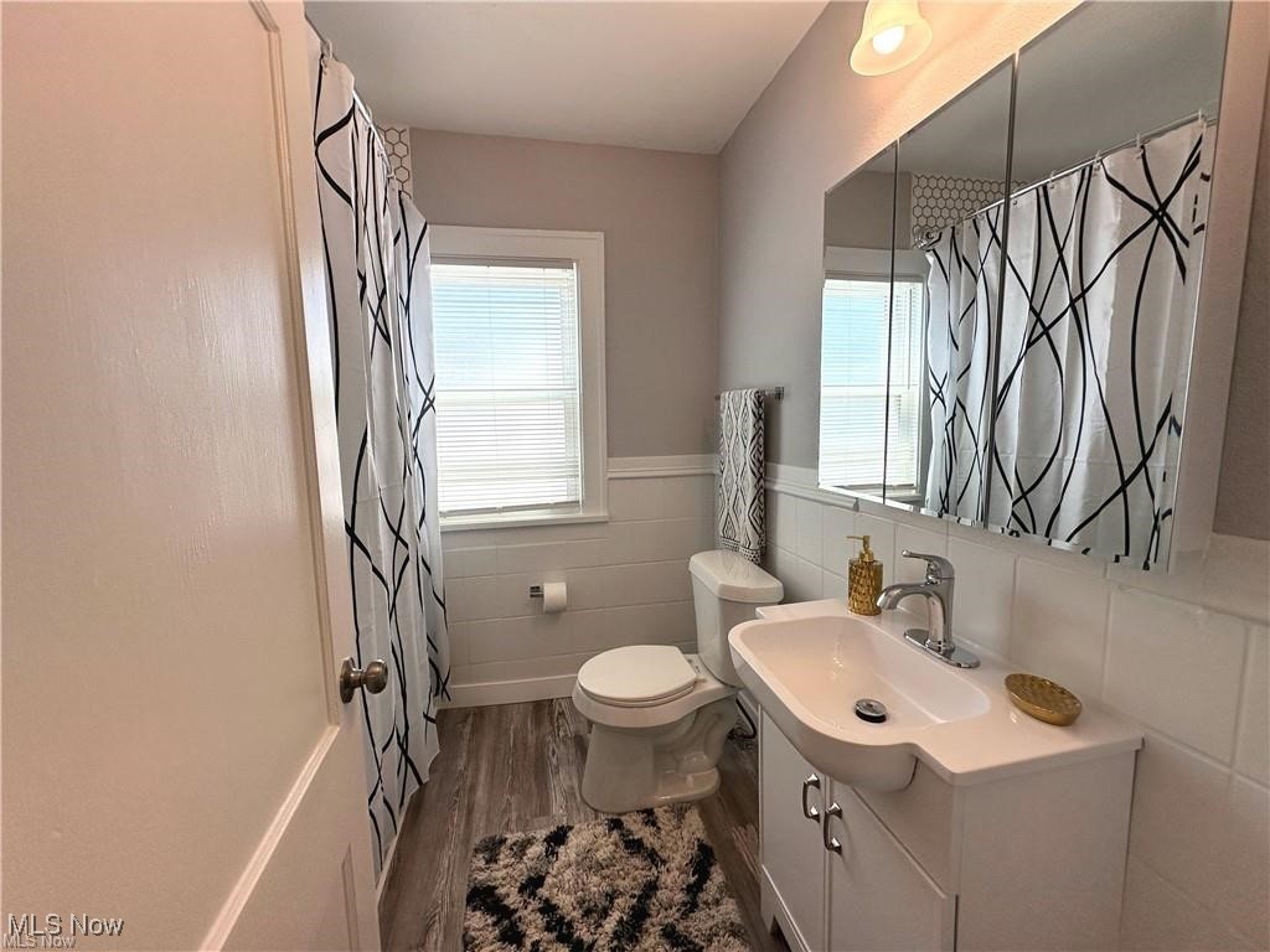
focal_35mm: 14
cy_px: 476
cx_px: 635
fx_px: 514
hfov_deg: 102.1
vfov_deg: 85.7
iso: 40
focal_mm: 2.22
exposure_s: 1/253
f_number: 2.2
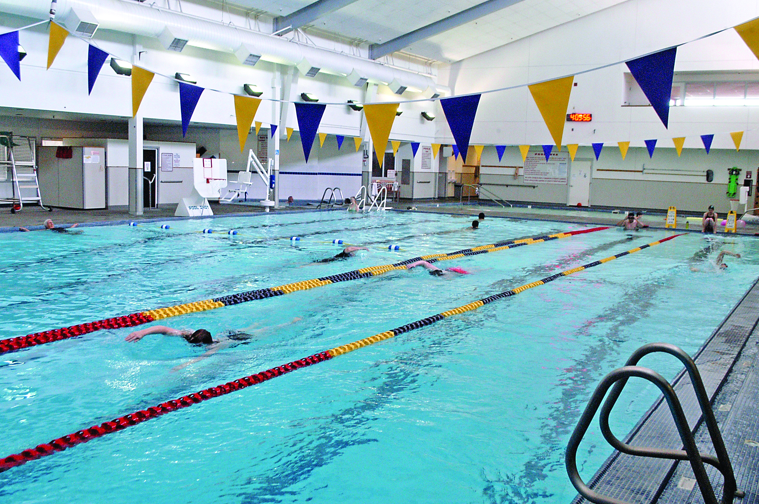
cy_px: 248
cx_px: 379
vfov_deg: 35.9
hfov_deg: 51.9
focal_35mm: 37
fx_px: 779
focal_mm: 24
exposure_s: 1/160
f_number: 6.3
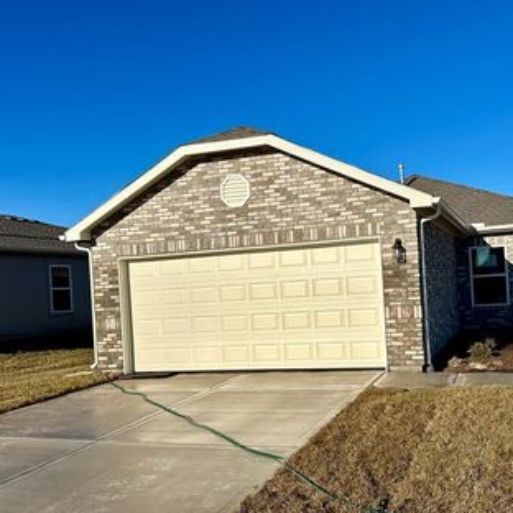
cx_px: 326
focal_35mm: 34
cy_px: 282
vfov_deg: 48.4
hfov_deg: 47.9
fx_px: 570
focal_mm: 6.86
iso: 80
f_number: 1.78
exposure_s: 1/9709
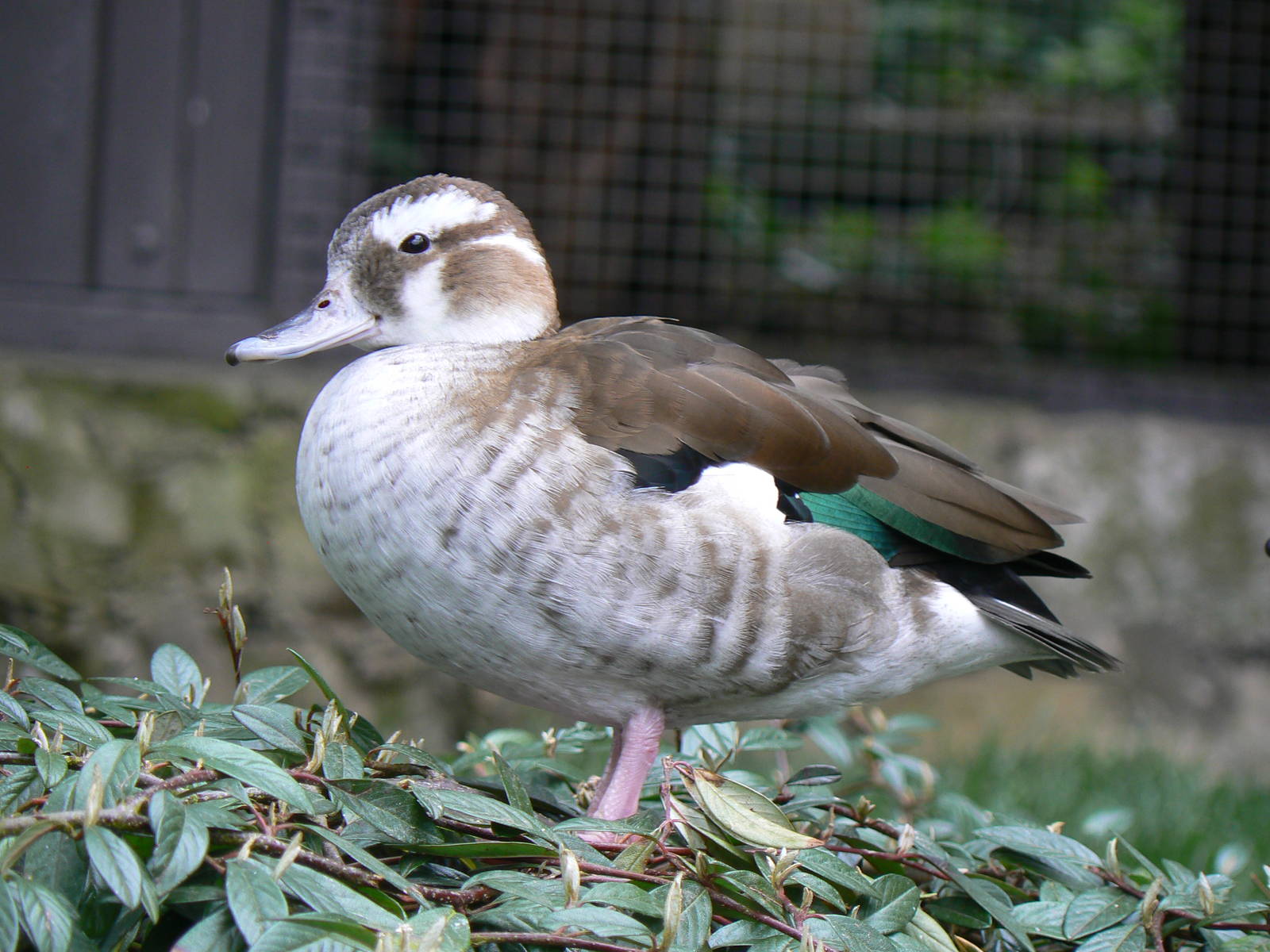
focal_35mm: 237
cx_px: 635
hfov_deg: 8.4
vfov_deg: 6.3
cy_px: 476
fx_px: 8695
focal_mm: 39.5
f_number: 3.6
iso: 80
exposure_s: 1/50
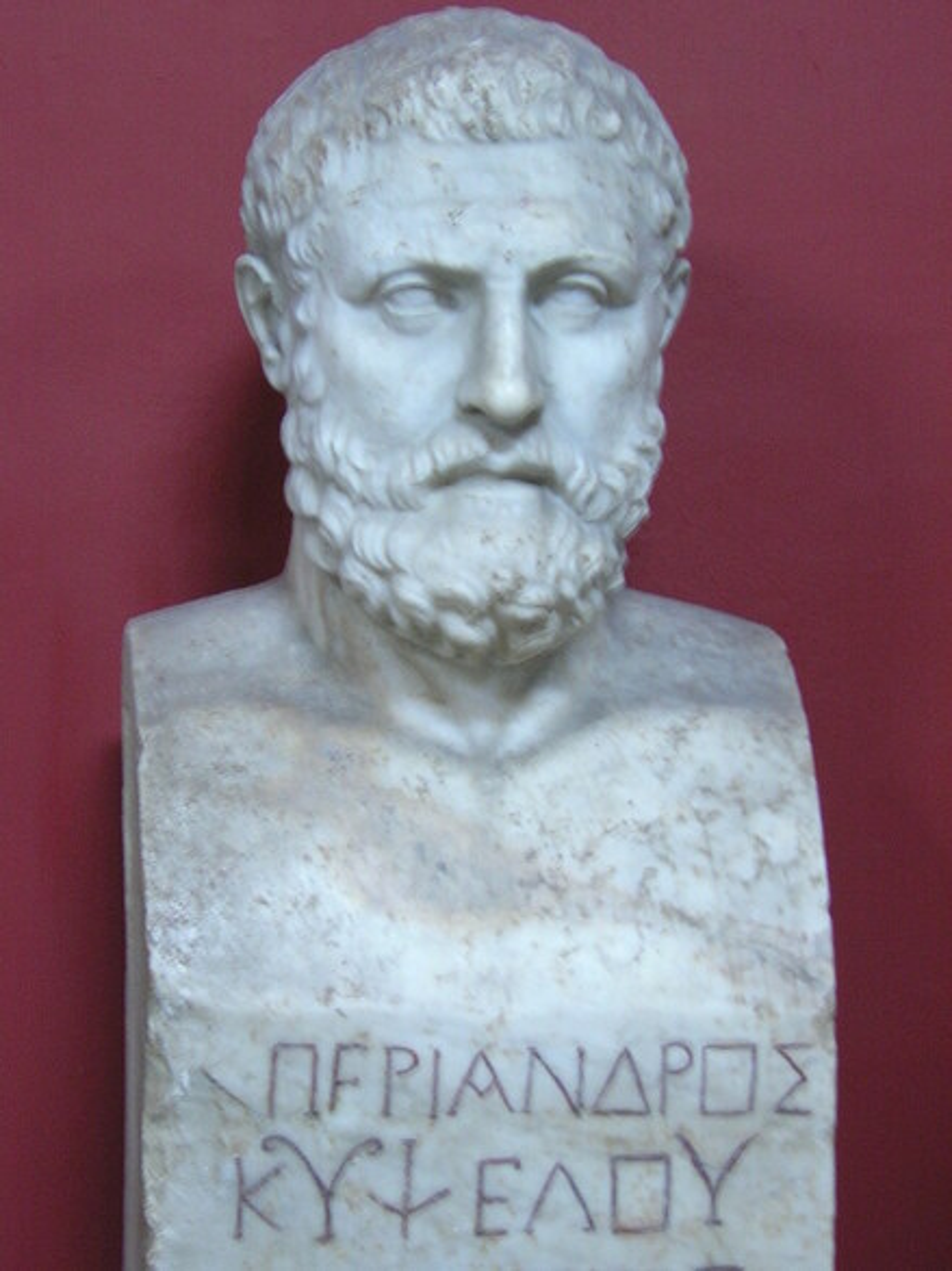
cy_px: 636
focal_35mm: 93
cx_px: 476
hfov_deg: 15.9
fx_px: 3413
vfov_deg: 21.1
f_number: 4.3
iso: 316
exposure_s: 1/3.2
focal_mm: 12.1
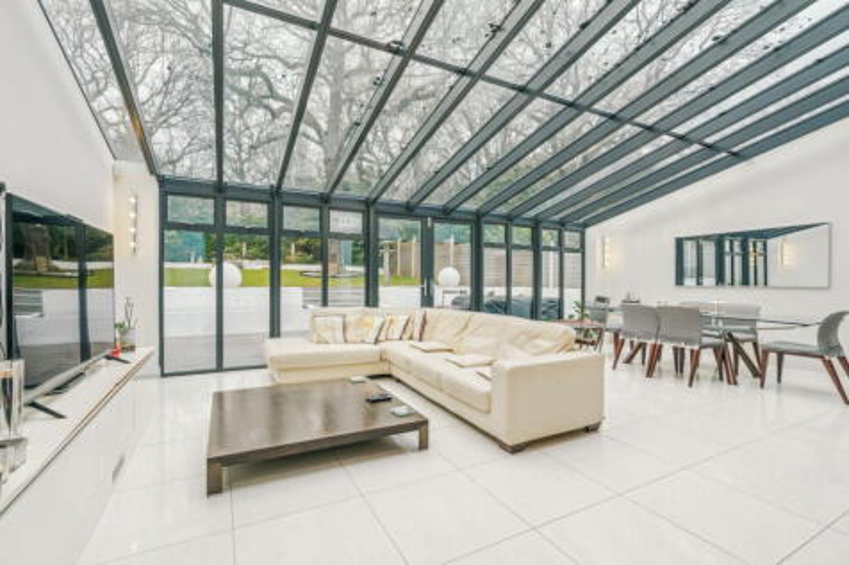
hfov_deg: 96.8
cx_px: 424
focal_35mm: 16
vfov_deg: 73.7
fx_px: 377
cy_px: 282
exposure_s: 1/100
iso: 400
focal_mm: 16
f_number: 8
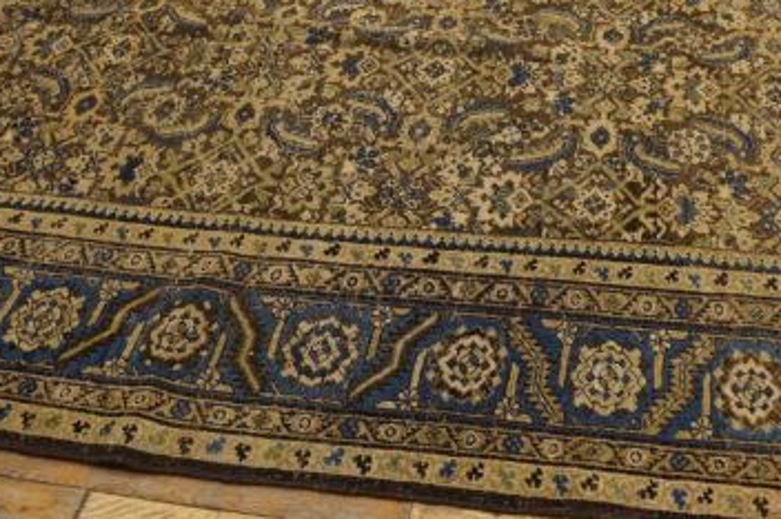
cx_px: 564
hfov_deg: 41.8
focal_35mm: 46
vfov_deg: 28.6
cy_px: 110
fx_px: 997
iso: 800
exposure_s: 1/60
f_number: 4
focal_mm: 18
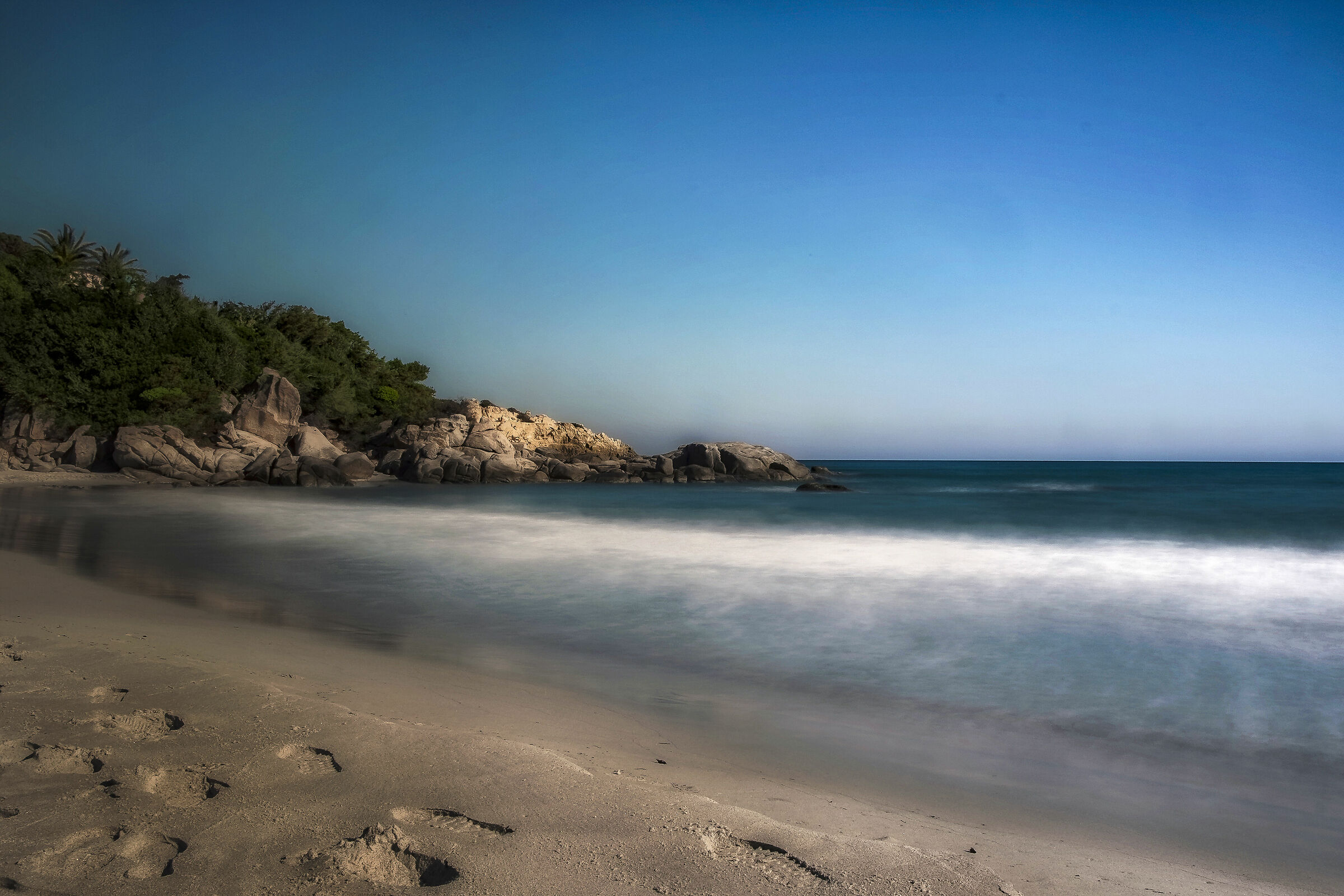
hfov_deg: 58.7
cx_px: 672
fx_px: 1195
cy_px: 448
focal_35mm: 32
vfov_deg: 41.1
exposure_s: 10
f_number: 22
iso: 200
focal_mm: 21.1
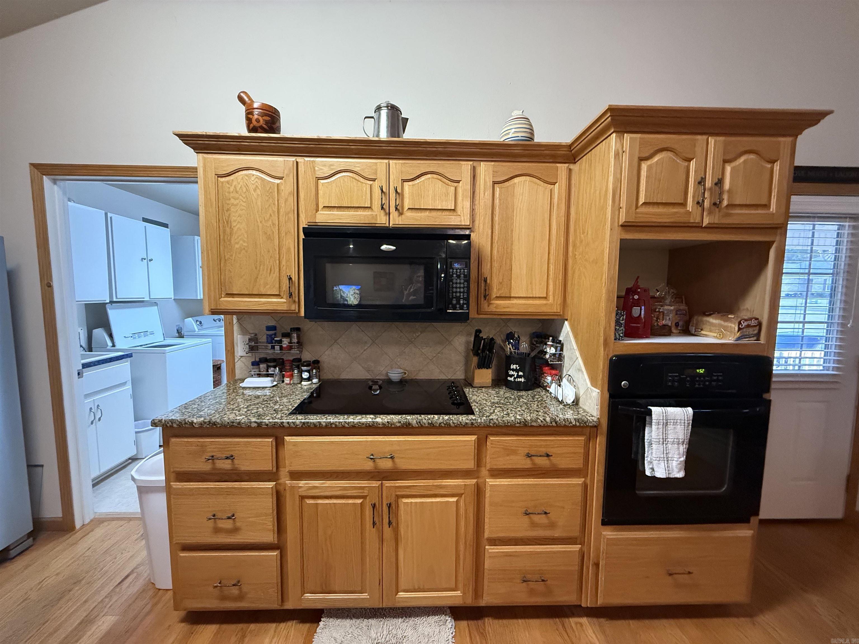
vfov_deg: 85.7
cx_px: 430
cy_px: 322
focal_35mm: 14
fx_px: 347
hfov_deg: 102.1
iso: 640
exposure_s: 1/60
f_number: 2.2
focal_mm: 2.22
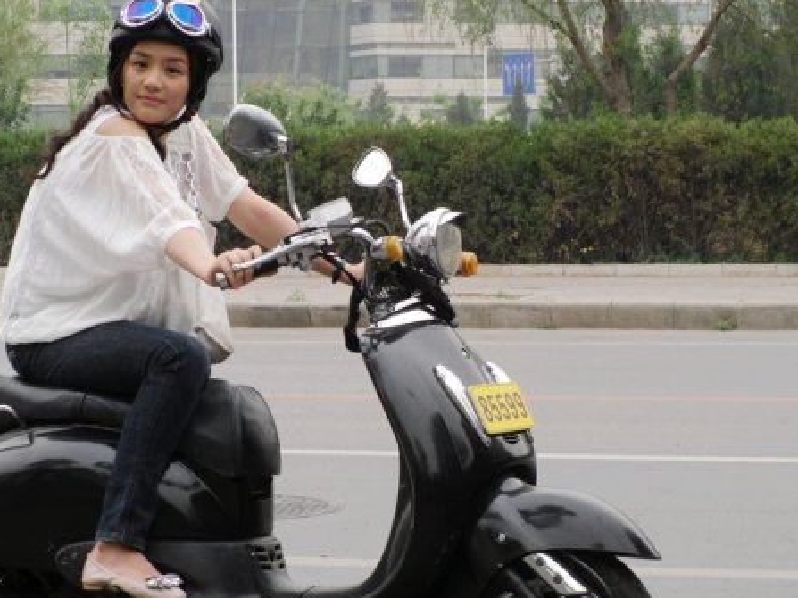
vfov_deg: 9.2
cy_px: 392
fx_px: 3734
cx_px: 307
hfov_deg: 12.2
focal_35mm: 162
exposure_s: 1/79
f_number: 4.5
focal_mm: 14.79
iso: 100
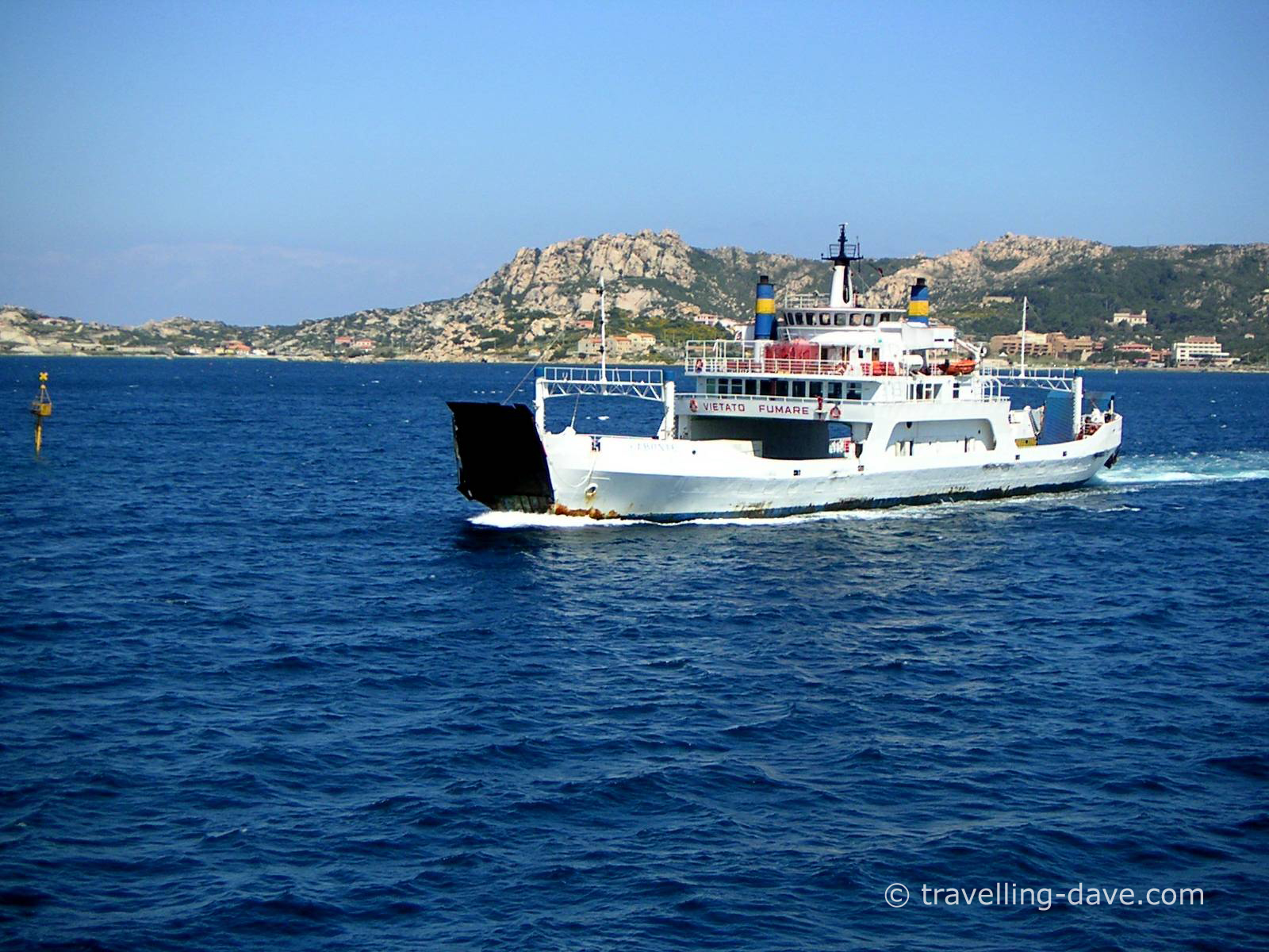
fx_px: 2383
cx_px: 634
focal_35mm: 65
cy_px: 476
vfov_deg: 22.6
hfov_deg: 29.8
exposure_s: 1/750
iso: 64
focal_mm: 8.5
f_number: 3.3
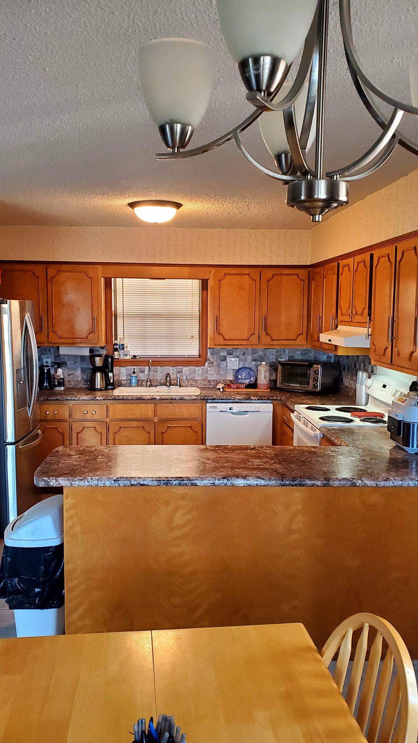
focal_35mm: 29
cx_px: 202
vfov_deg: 66.1
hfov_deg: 40.2
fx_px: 571
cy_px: 379
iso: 320
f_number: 2.4
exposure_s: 1/40
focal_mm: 4.3
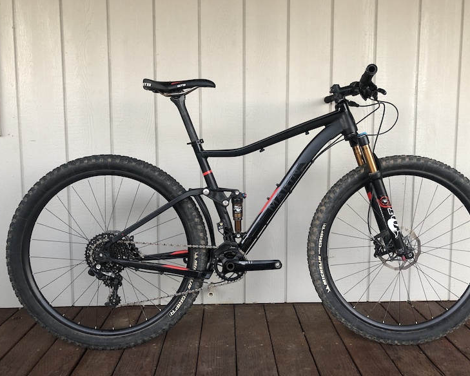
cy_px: 188
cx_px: 254
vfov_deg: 48.5
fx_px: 417
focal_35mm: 30
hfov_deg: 58.7
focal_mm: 3.99
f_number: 1.8
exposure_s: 1/30
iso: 40
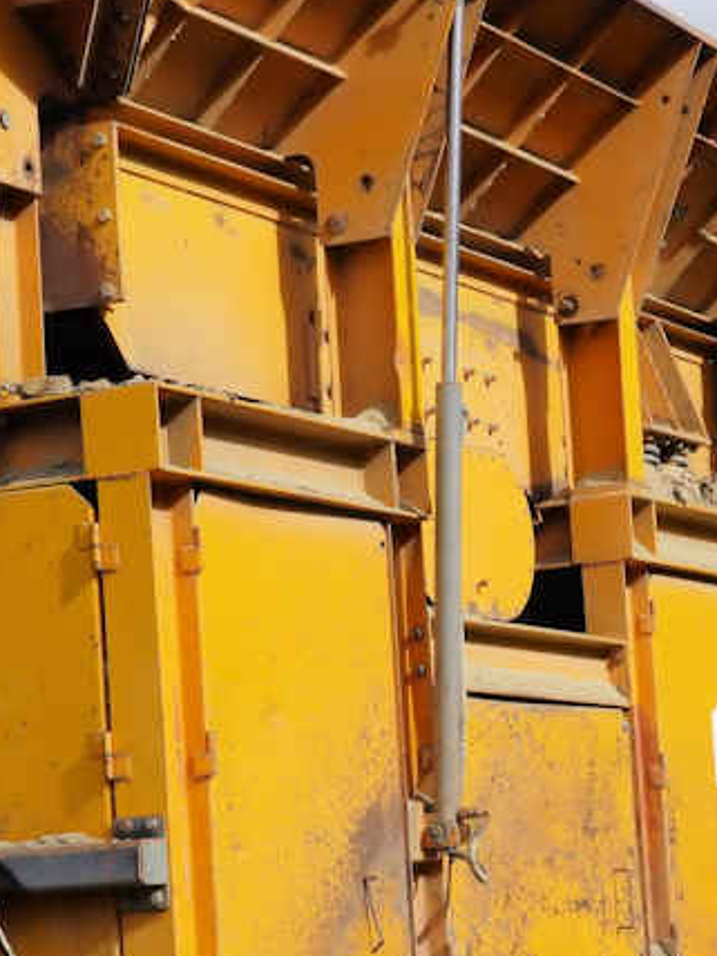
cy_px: 662
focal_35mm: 115
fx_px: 3176
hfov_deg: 12.9
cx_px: 348
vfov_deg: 17.1
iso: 100
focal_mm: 19.03
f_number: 5.6
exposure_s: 1/500
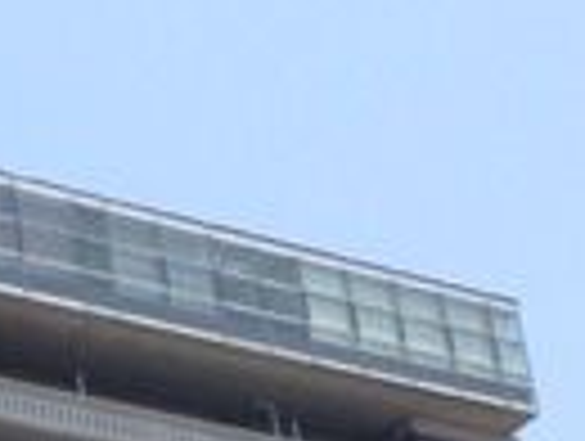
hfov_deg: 11.9
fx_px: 2726
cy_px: 778
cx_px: -212
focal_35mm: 161
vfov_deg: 8.9
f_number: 2.4
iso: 50
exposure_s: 1/1314
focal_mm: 4.28
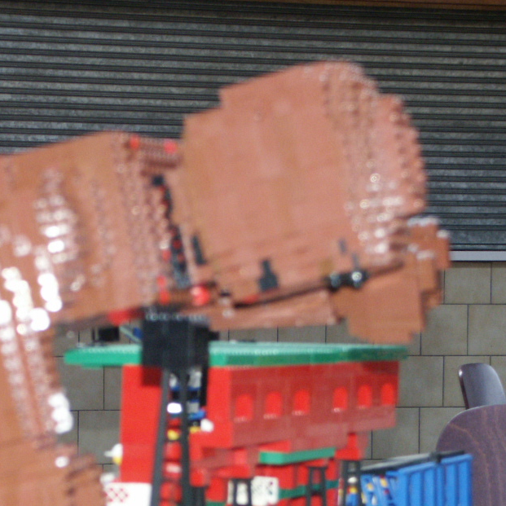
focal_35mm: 142
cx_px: 83
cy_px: 376
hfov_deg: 12.2
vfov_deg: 12.3
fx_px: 2348
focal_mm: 19.46
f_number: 3.5
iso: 200
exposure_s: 1/60
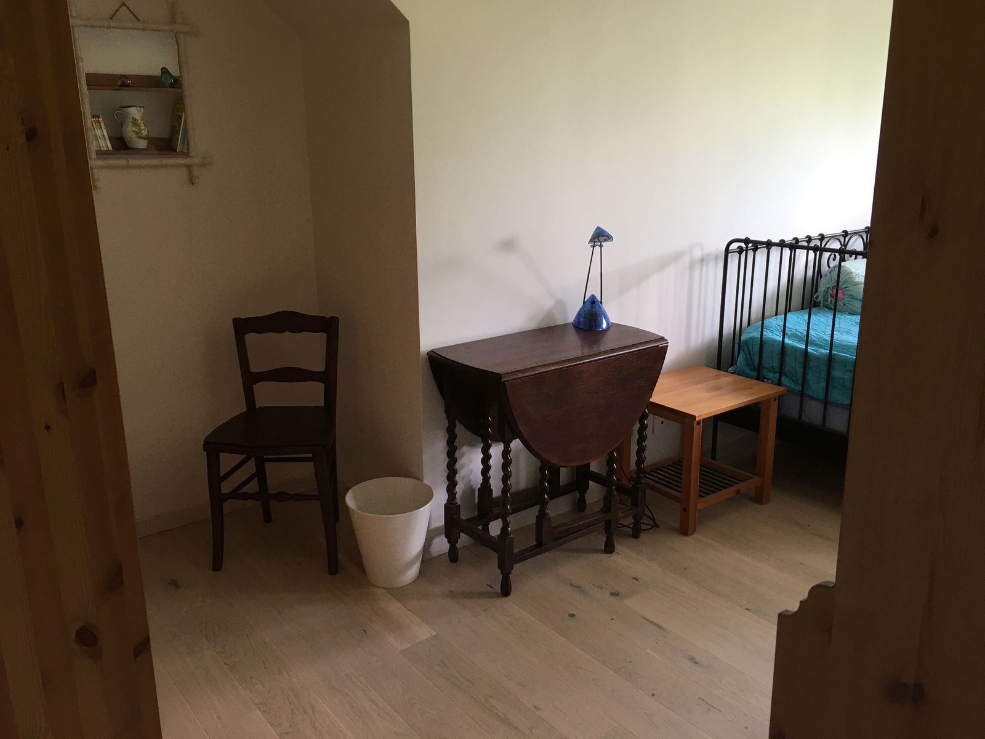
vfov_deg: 48.2
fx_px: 825
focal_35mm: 29
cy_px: 370
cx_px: 492
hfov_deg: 61.7
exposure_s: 1/17
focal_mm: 4.15
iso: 50
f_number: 2.2
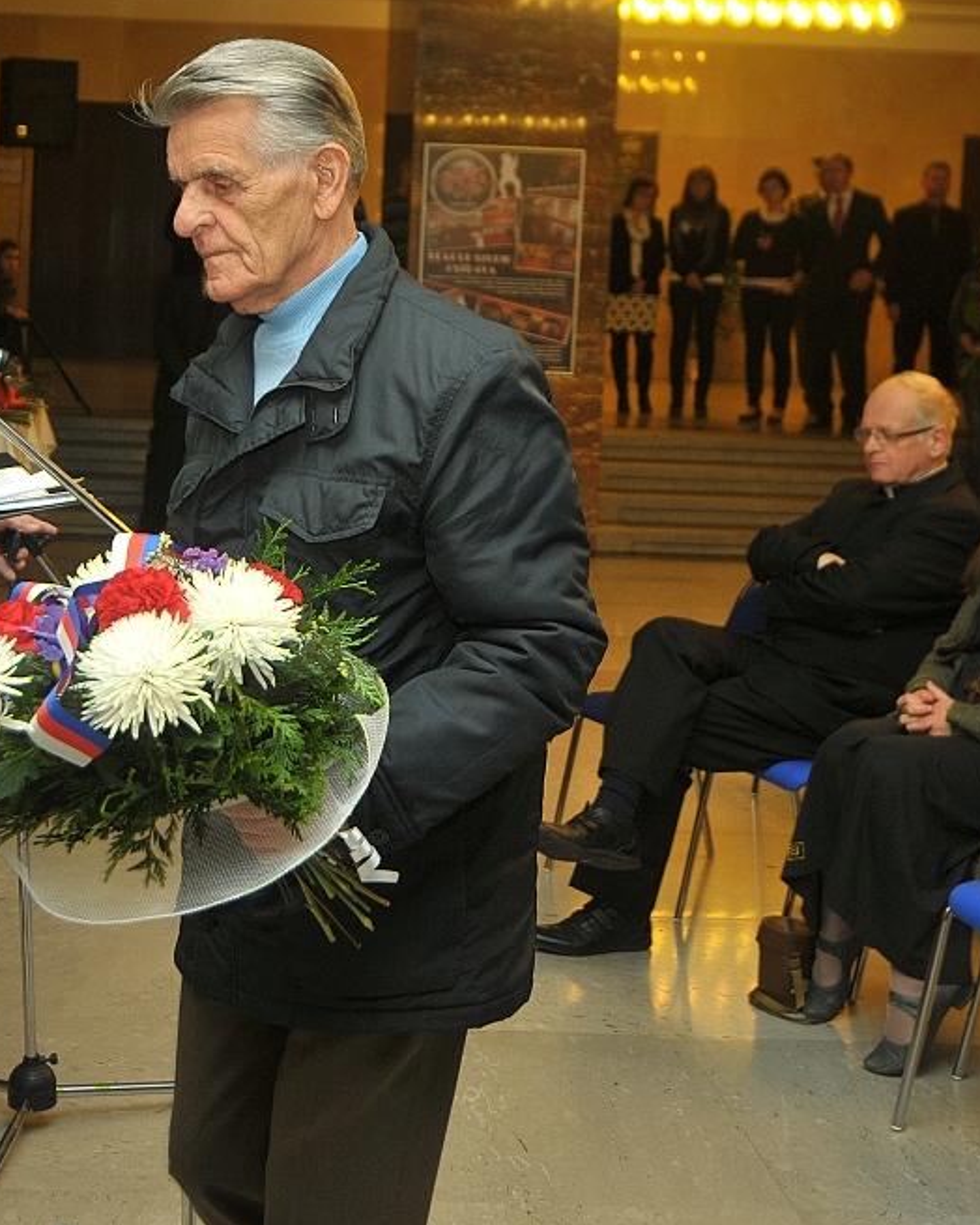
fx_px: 1559
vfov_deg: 42.9
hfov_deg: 34.5
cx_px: 310
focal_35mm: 43
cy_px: 612
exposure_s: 1/100
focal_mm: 20
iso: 250
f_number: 4
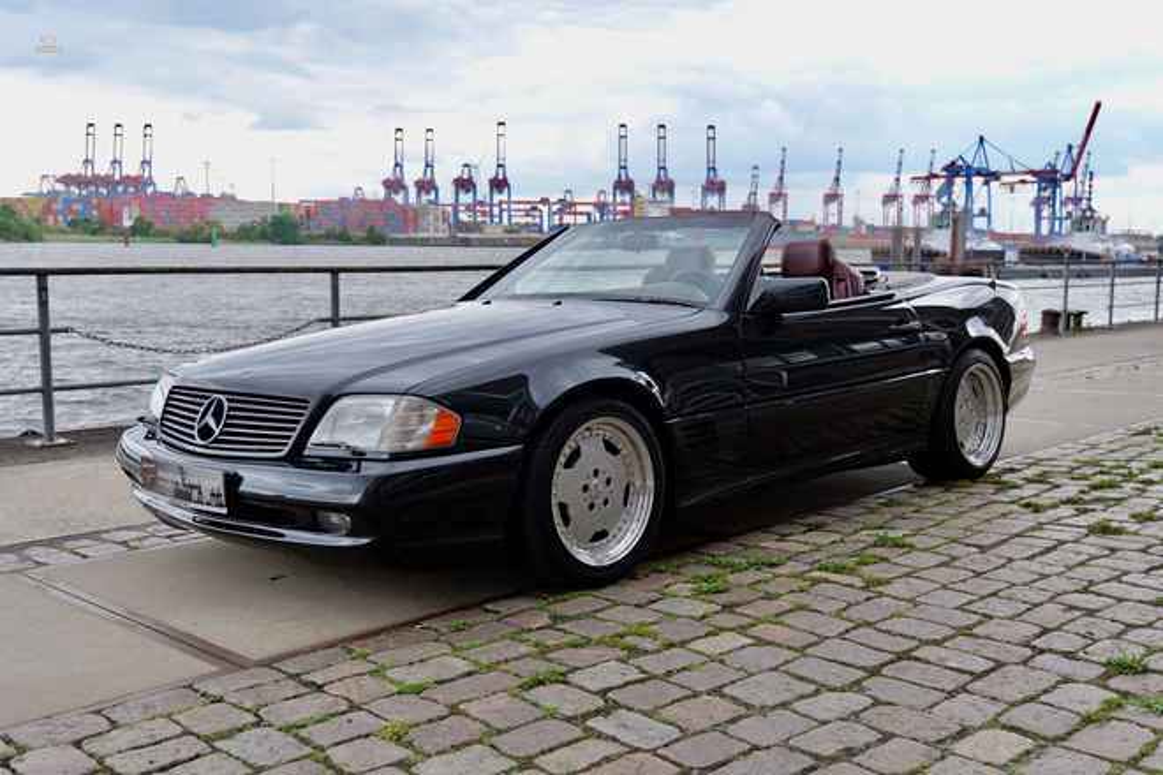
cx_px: 582
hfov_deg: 51.9
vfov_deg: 35.9
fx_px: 1195
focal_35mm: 37
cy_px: 388
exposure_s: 1/125
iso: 100
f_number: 5
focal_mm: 37
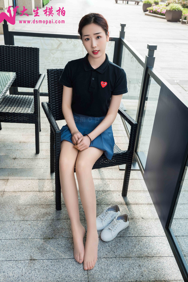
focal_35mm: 35
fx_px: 274
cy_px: 141
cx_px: 94
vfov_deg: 54.4
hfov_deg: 37.9
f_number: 6.3
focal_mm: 35
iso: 125
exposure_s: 1/80
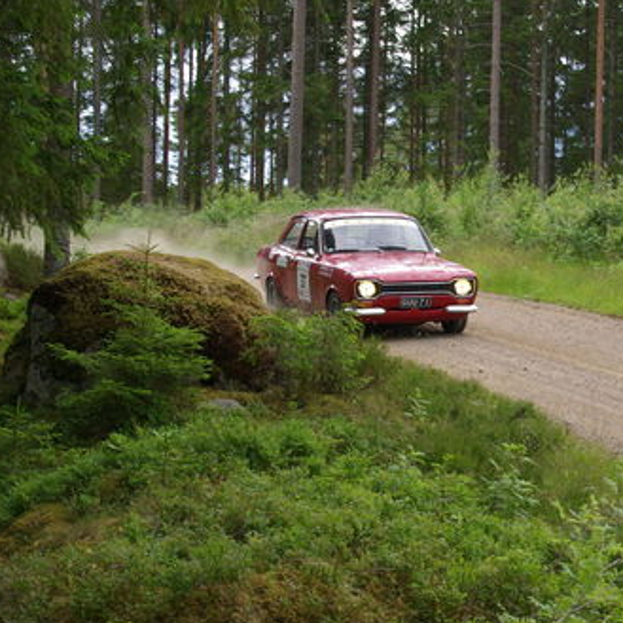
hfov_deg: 19.8
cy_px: 279
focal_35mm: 87
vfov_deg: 20.0
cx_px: 464
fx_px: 1768
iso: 200
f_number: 4.5
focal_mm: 35
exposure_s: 1/180
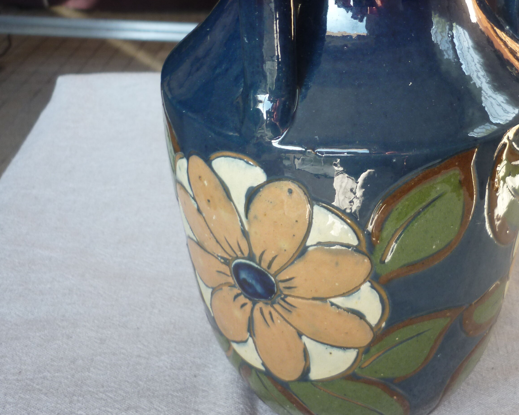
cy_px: 143
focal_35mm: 51
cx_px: 385
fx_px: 783
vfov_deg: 29.5
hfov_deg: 35.9
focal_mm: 5.5
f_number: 2.8
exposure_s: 1/30
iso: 80
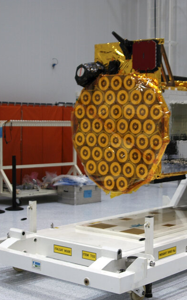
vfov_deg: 31.5
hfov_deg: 19.9
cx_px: 137
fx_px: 530
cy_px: 150
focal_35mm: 65
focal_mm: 28
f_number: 3.5
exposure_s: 1/50
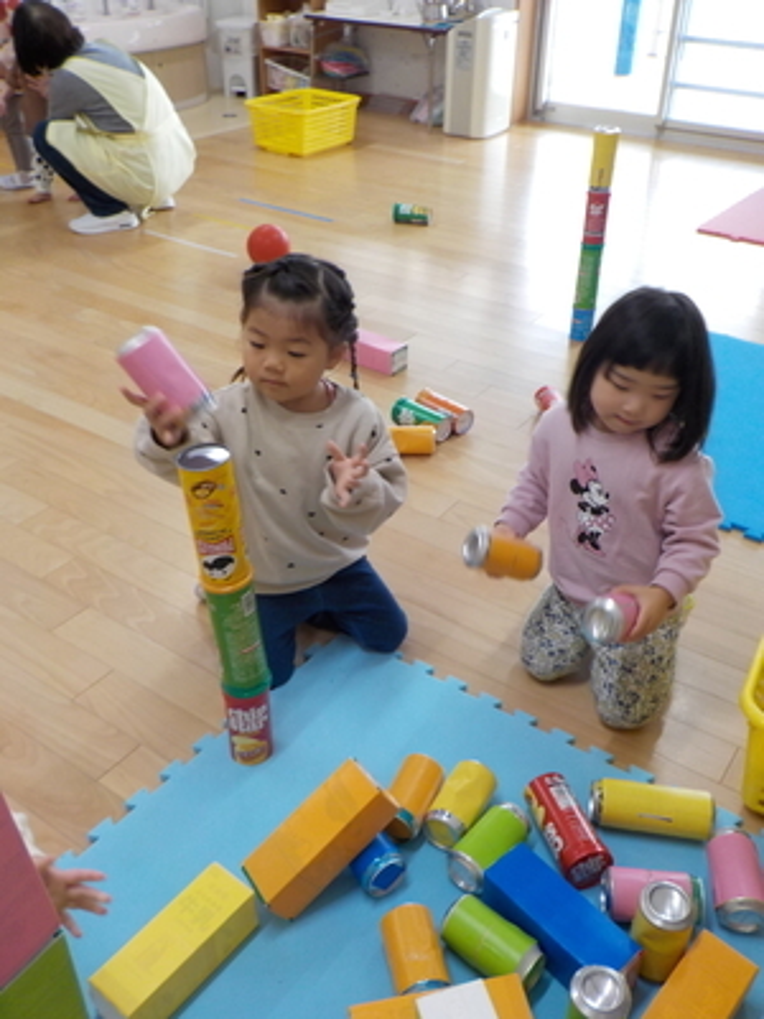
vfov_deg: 60.0
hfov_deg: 46.8
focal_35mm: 30
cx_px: 382
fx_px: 883
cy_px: 510
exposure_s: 1/30
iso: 125
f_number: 3.3
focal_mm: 4.1
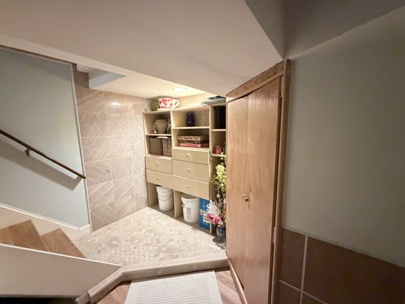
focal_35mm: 14
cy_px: 152
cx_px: 202
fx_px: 164
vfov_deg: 85.7
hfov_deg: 102.1
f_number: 2.2
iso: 1250
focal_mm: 2.22
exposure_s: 1/60
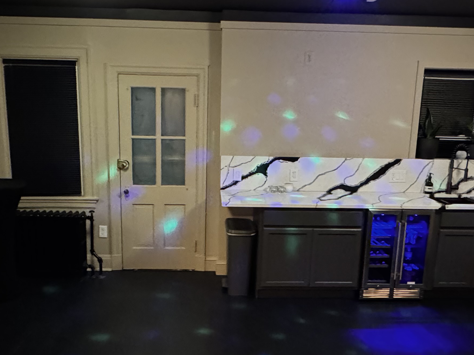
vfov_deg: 44.1
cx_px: 230
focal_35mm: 32
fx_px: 438
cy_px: 197
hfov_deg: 56.8
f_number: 2.2
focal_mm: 2.22
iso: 1250
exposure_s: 1/40
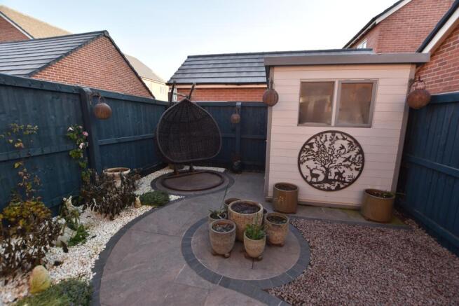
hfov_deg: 100.4
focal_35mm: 15
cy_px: 153
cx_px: 230
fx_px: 191
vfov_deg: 77.4
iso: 100
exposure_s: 1/100
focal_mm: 10
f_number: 5
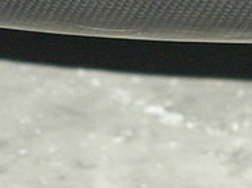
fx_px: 4602
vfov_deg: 2.3
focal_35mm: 633
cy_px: -124
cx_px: 276
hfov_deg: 3.1
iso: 200
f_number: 3.5
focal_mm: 37.15
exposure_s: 1/125
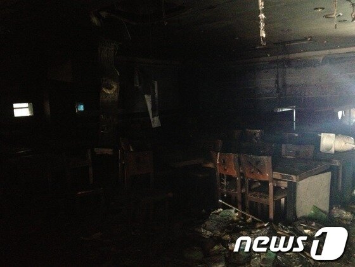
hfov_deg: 52.6
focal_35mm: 35
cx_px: 178
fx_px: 359
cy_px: 134
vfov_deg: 40.7
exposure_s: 1/15
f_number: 2.4
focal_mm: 4.28
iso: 800
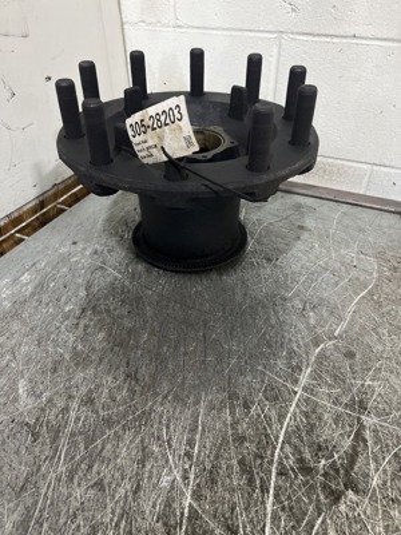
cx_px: 200
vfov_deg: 67.3
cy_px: 268
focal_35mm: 26
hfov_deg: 53.1
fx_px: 402
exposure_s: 1/60
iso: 400
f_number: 1.5
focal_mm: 5.7
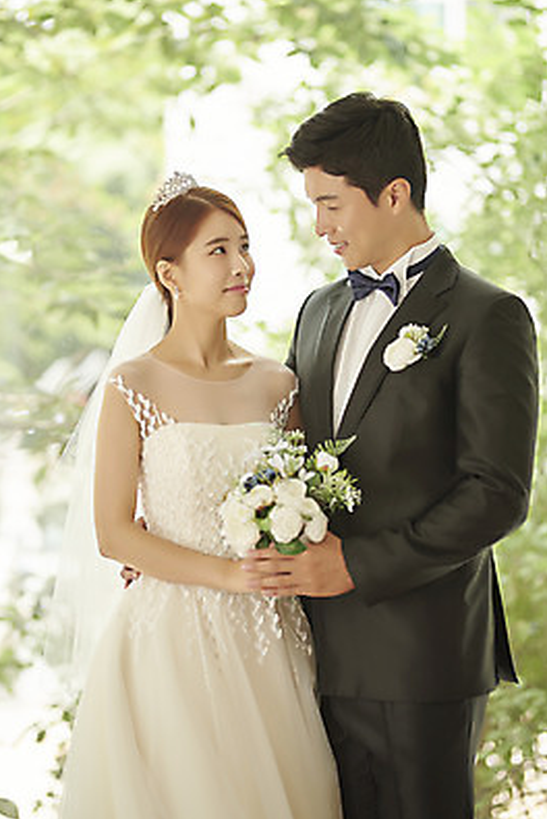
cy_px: 406
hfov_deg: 15.9
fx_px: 1957
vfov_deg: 23.6
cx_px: 272
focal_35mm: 86
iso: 200
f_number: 1.6
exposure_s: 1/500
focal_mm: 85
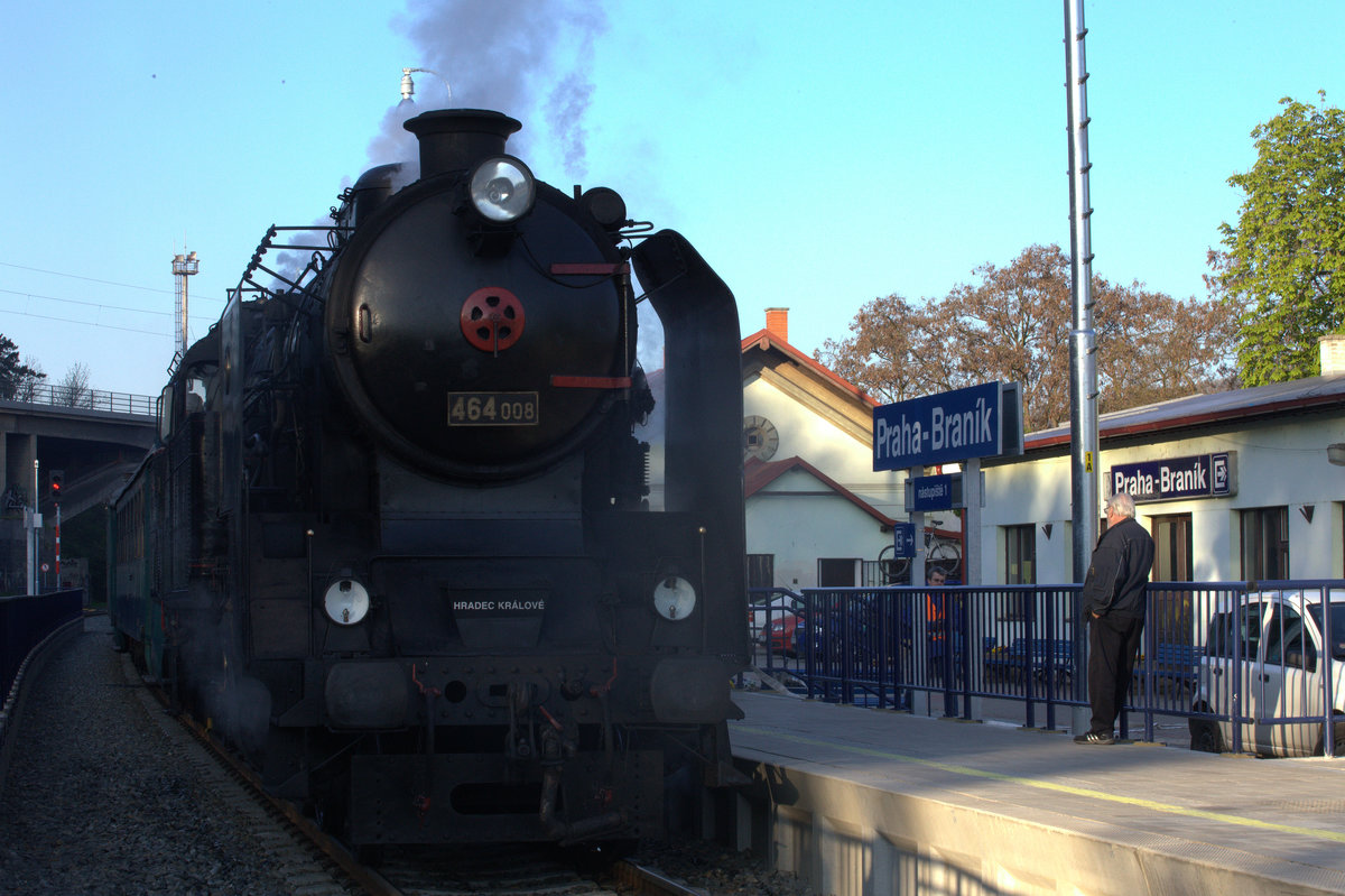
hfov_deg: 29.7
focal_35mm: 68
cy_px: 448
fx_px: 2539
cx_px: 672
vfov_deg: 20.0
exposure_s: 1/80
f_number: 25
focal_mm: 70
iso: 1600
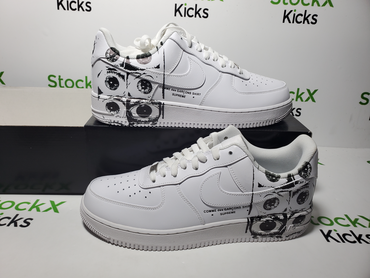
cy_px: 139
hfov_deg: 67.3
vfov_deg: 53.1
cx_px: 185
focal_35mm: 26
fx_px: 278
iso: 50
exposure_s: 1/228
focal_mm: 4.3
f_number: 2.4
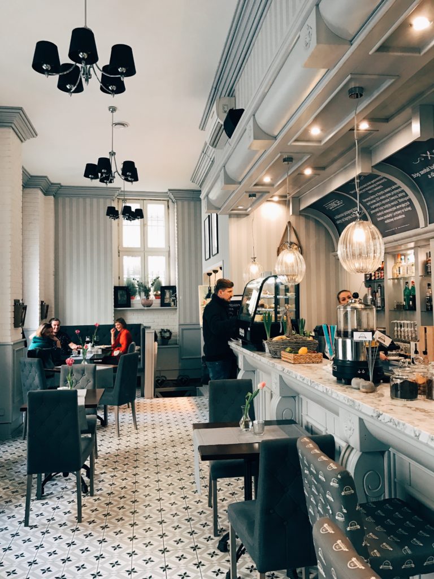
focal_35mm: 28
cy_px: 290
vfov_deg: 63.4
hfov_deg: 49.7
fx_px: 468
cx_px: 217
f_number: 1.8
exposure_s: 1/20
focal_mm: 3.99
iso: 40
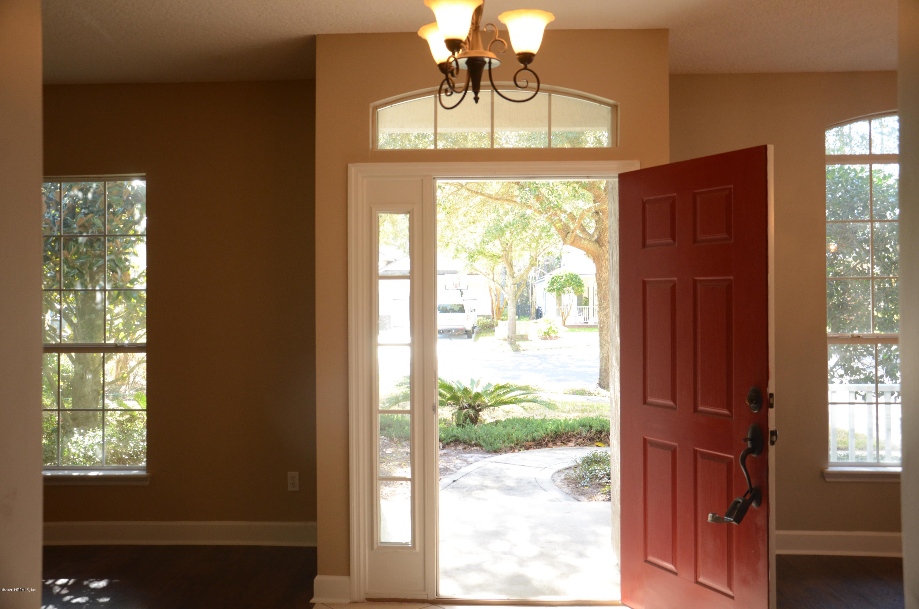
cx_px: 460
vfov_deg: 39.8
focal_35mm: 33
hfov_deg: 57.3
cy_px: 304
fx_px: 841
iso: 640
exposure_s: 1/100
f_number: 4.5
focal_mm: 22
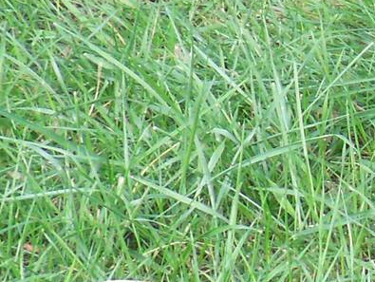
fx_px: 15354
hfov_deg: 1.4
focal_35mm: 1416
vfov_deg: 1.1
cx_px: 532
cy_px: -103
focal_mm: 62
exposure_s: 1/125
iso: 400
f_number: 8.5
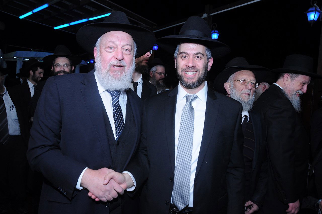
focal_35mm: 27
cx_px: 161
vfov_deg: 47.8
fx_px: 241
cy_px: 107
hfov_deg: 67.4
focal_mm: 18
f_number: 6.3
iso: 400
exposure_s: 1/160
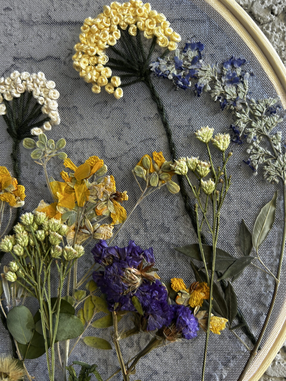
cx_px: 143
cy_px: 190
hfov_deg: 53.1
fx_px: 286
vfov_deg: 67.3
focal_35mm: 26
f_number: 1.5
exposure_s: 1/121
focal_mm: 5.7
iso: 100
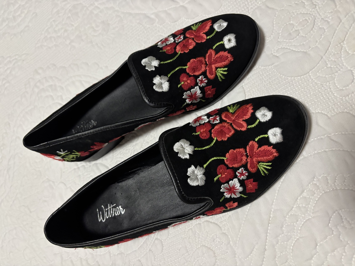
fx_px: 267
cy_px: 133
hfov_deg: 67.3
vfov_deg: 53.1
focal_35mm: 26
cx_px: 178
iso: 500
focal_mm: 5.96
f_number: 1.6
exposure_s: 1/50
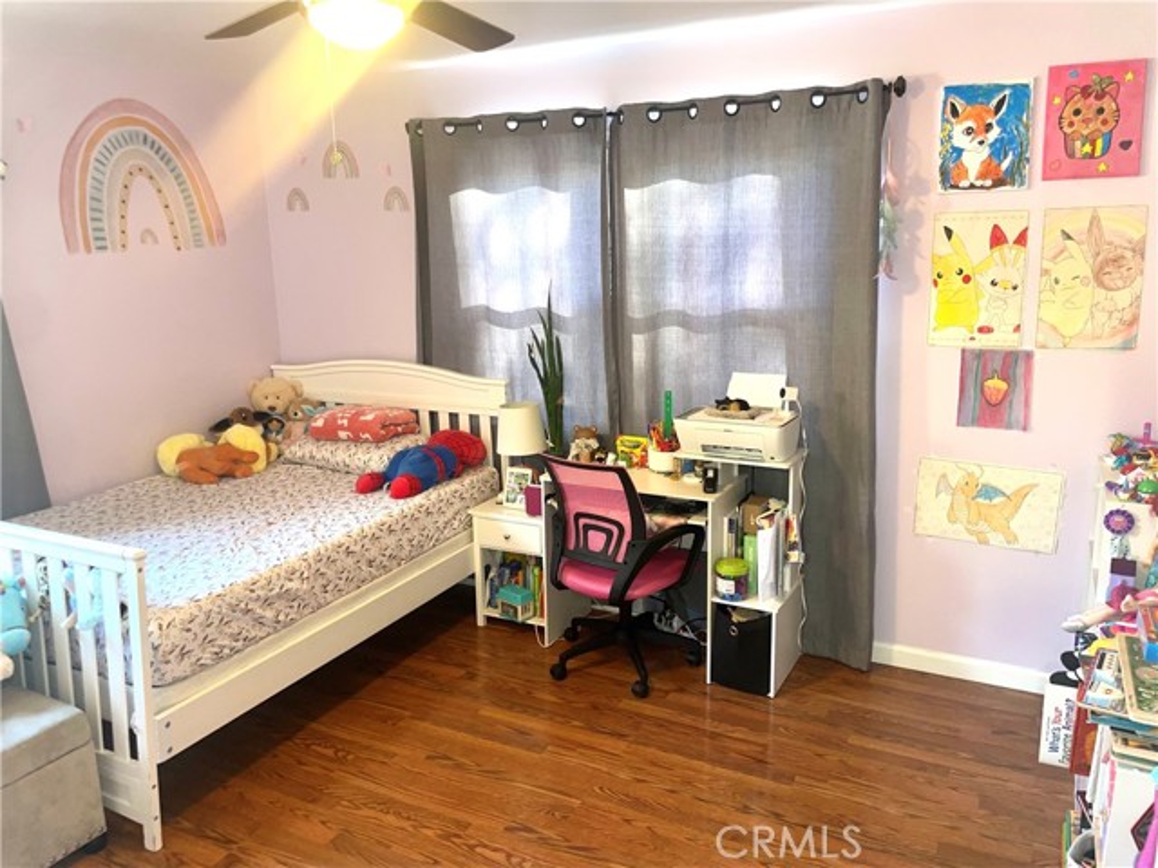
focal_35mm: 26
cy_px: 434
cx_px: 579
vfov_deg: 53.1
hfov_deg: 67.3
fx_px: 870
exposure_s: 1/15
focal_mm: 4.2
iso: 80
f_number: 1.6
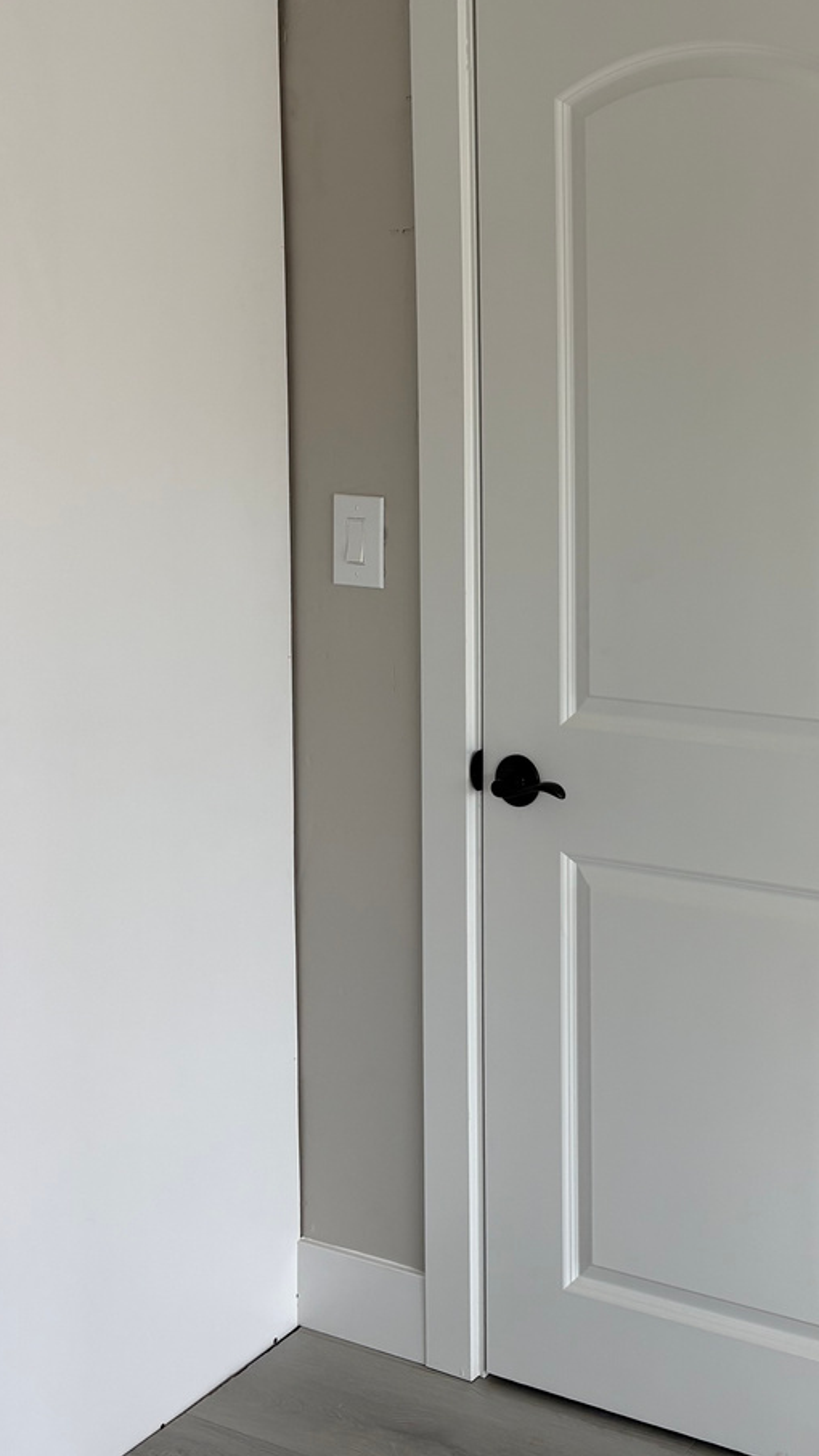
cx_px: 723
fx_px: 1852
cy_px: 453
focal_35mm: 48
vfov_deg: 42.2
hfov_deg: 24.3
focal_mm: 5.96
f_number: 1.6
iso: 50
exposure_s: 1/388
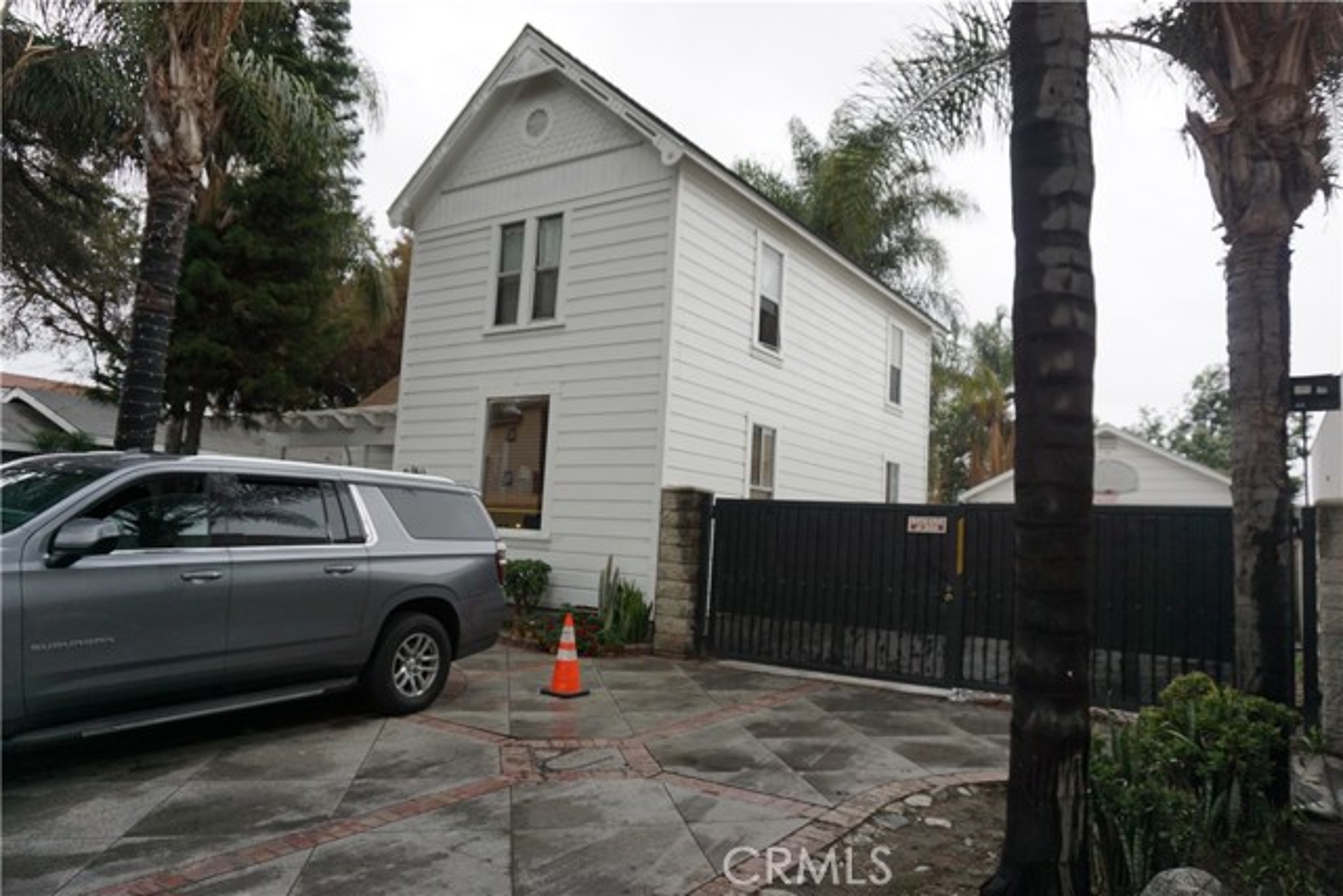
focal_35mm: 24
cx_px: 672
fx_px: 895
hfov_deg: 73.7
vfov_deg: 53.2
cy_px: 448
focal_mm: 16
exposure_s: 1/60
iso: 320
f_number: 4
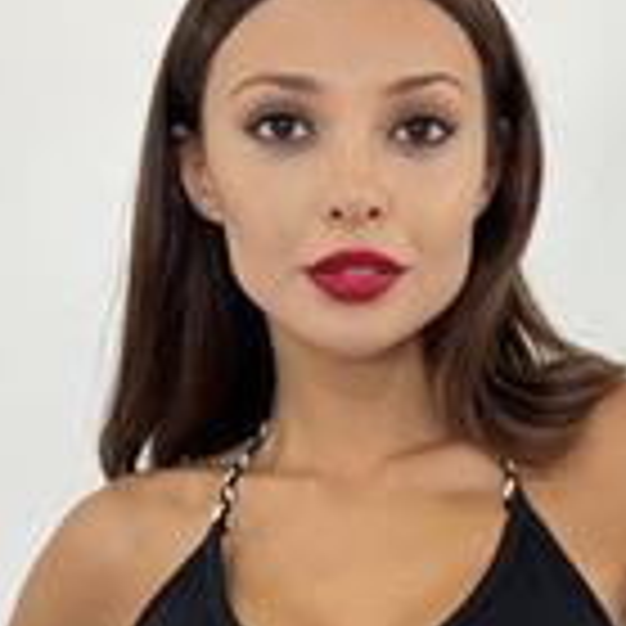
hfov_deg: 19.6
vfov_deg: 19.4
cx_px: 459
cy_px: 538
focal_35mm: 88
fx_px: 1800
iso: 40
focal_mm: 5.7
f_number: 1.5
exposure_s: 1/129
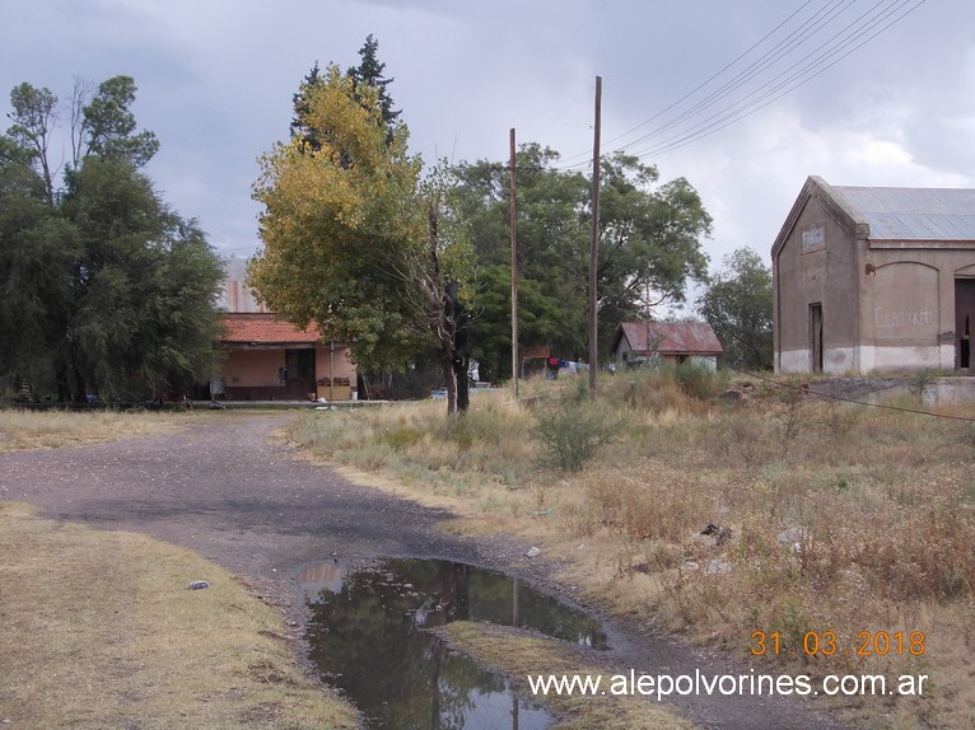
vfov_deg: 24.4
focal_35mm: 60
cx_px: 488
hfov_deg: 32.2
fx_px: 1689
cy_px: 365
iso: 80
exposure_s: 1/320
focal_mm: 8.5
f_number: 4
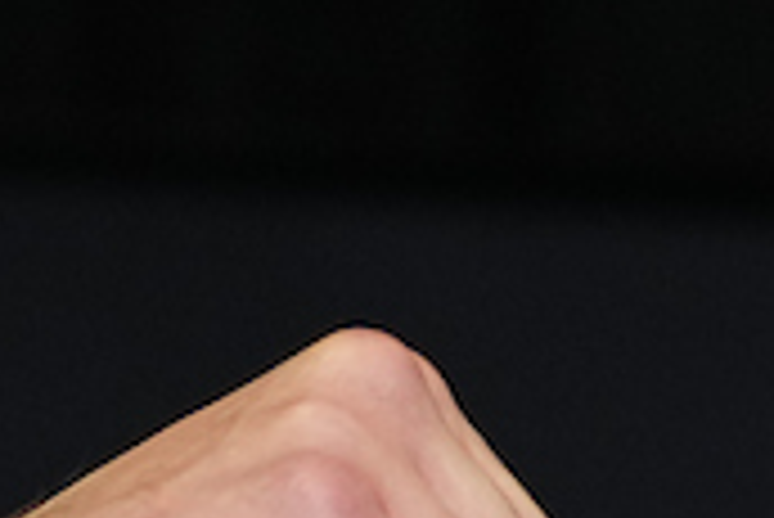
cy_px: 1275
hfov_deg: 2.1
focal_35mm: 963
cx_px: 1485
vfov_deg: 1.4
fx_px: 20721
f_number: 2.8
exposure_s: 1/500
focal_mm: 138
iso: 2000
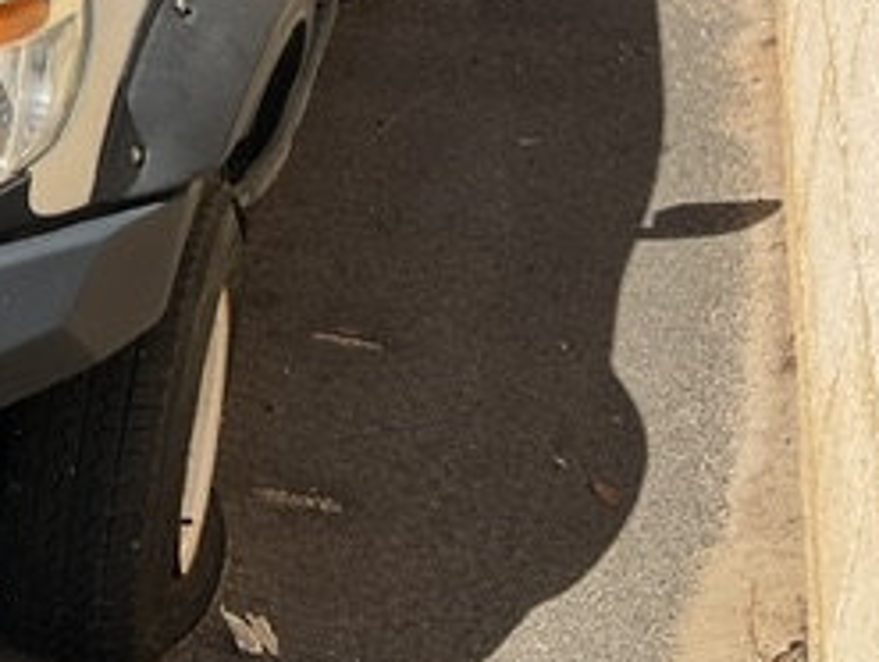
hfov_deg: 23.5
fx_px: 1907
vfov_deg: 19.2
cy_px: 32
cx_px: -206
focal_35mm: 75
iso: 16
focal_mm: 3
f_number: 1.8
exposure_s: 1/2227
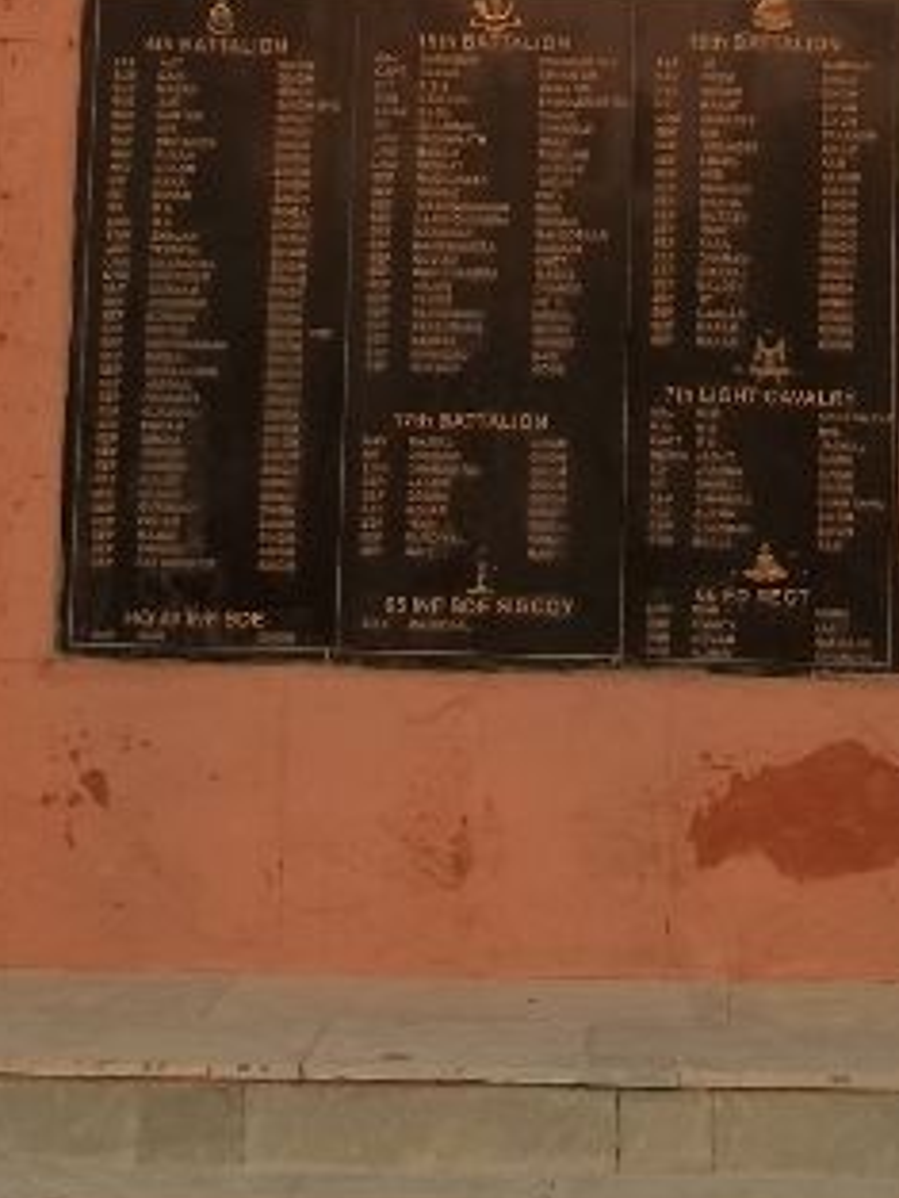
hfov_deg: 13.1
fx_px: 3910
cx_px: 654
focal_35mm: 113
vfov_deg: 15.9
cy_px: -612
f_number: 3.1
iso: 64
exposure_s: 1/500
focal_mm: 6.5
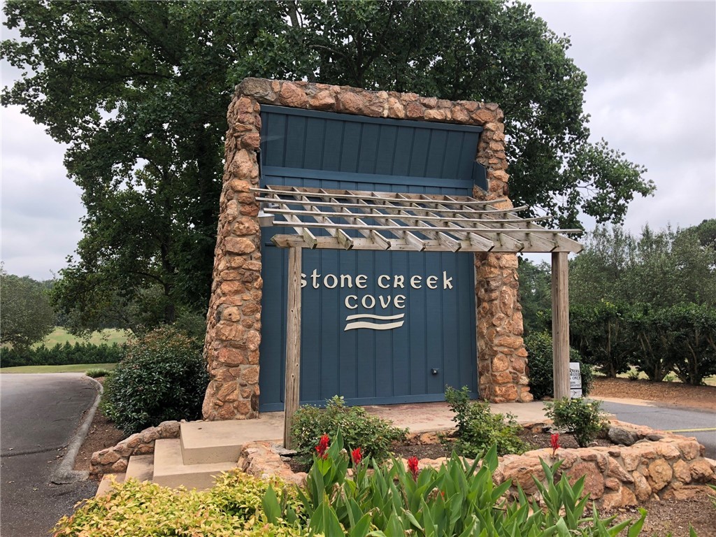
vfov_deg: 49.7
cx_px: 358
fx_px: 579
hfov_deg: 63.4
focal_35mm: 28
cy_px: 268
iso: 20
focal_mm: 3.99
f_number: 1.8
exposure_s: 1/486
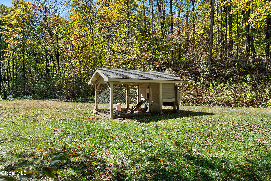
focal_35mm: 23
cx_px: 136
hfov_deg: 76.1
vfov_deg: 55.1
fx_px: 173
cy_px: 90
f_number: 8
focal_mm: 23
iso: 160
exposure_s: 1/125
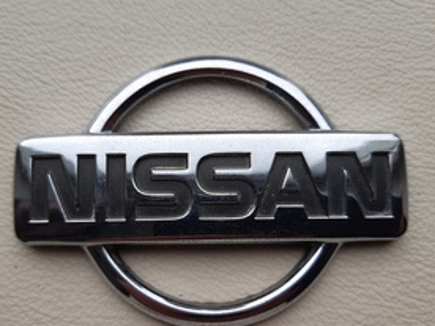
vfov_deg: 42.8
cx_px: 194
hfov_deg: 55.2
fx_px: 415
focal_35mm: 33
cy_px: 190
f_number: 1.7
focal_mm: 3.92
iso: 40
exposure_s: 1/147
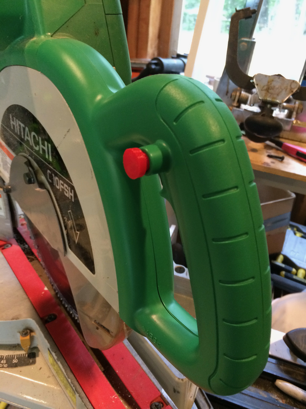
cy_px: 204
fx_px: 342
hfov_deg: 48.2
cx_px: 153
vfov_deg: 61.7
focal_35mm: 29
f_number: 2.2
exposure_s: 1/30
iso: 200
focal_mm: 4.15
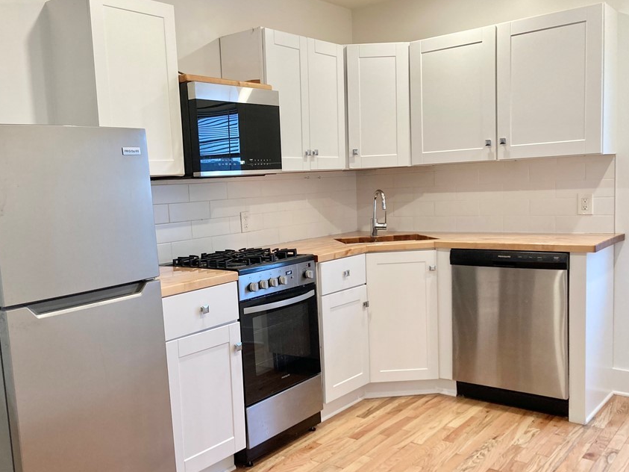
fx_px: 618
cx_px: 258
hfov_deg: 53.7
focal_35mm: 34
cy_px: 259
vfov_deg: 41.7
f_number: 1.8
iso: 100
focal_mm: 3.99
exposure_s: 1/60
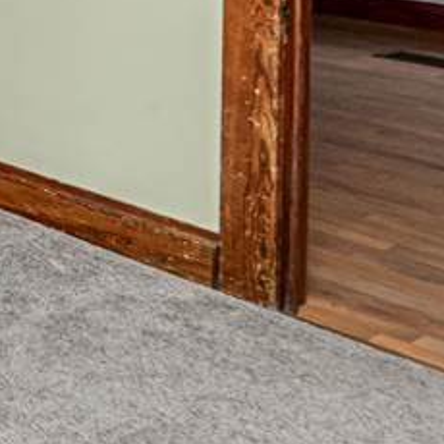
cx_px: -542
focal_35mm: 71
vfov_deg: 21.3
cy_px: -179
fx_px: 1030
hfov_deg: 16.0
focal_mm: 10
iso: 800
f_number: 10
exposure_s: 1/60
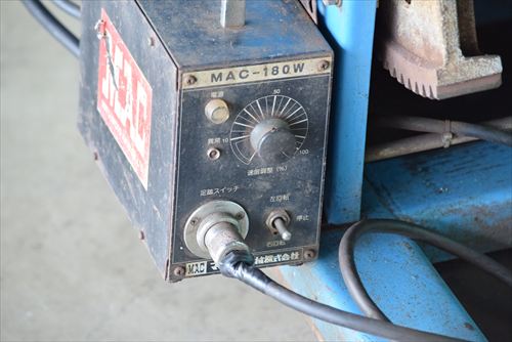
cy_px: 171
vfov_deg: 6.1
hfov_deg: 9.1
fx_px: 3202
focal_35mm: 225
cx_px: 256
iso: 1250
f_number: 6.3
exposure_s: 1/200
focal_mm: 150
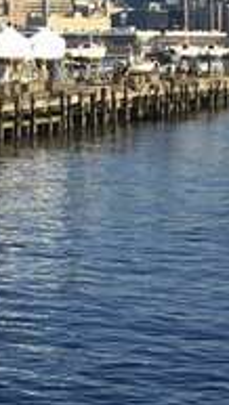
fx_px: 1507
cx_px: -403
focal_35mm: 140
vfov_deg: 15.3
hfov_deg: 7.8
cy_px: 105
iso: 25
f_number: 2.4
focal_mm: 3.3
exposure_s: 1/947
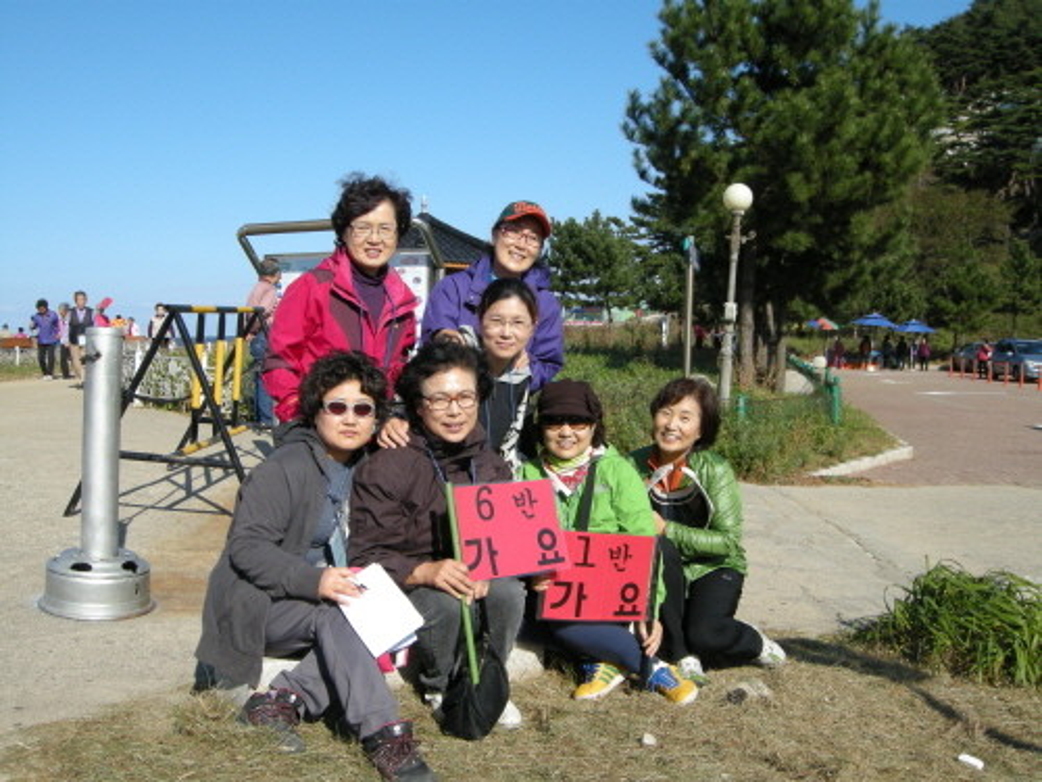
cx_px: 521
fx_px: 1054
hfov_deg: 52.6
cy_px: 391
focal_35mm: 35
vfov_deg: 40.7
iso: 64
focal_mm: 7.5
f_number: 6.1
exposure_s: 1/242
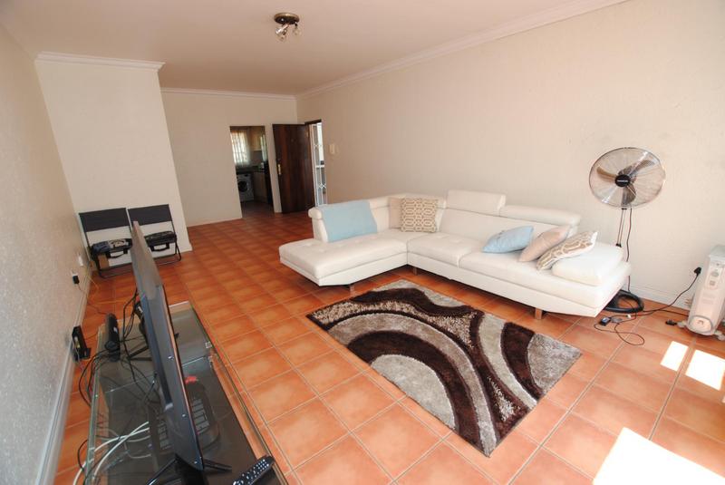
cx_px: 362
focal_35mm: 15
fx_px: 302
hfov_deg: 100.3
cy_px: 242
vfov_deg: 77.4
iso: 200
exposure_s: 1/60
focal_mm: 10
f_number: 4
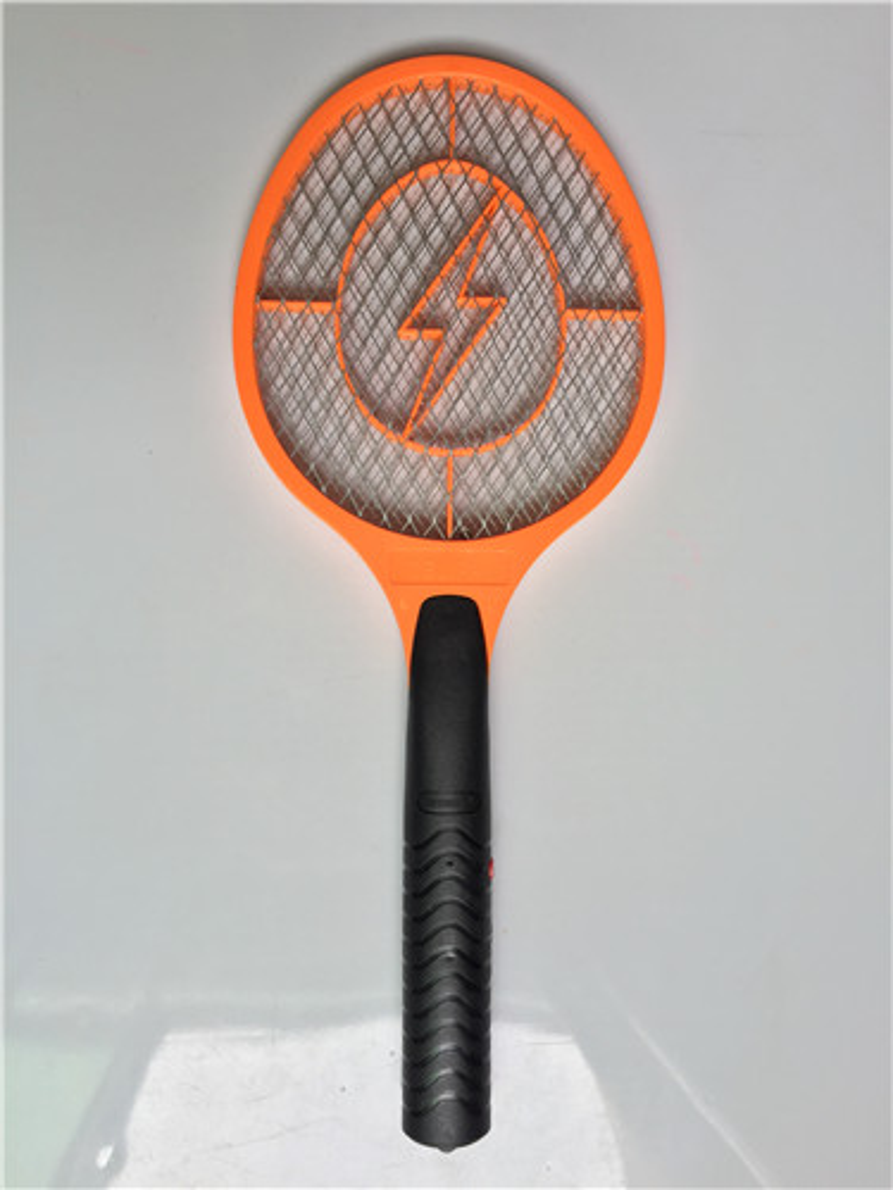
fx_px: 997
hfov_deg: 48.2
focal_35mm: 29
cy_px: 595
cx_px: 446
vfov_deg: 61.7
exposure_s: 1/122
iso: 32
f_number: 2.2
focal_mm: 4.15
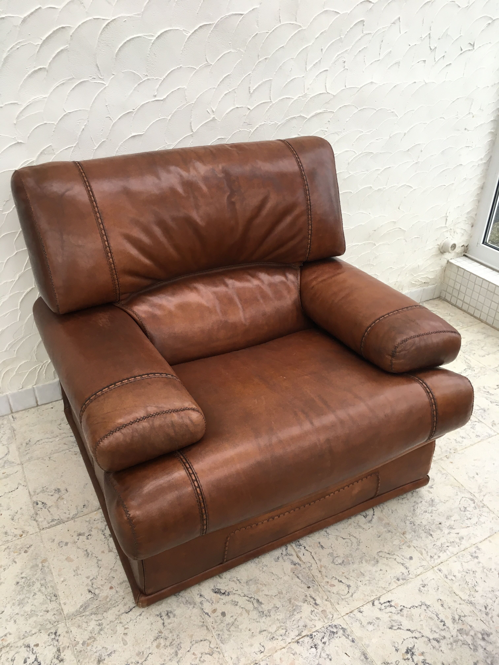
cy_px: 332
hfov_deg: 48.2
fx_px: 557
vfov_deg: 61.7
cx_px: 250
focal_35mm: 29
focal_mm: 4.15
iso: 32
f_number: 2.2
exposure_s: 1/33
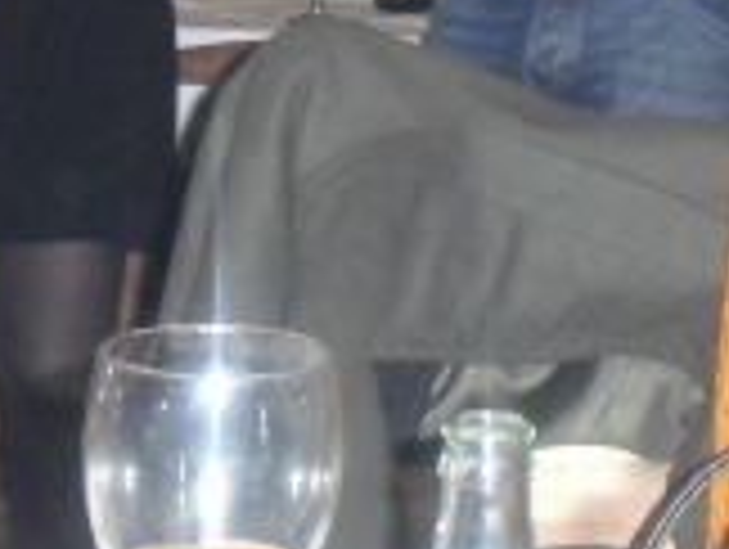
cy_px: -490
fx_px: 2995
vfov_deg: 9.8
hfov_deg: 13.8
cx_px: 522
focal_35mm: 142
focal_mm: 6.3
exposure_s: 1/60
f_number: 3.1
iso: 400
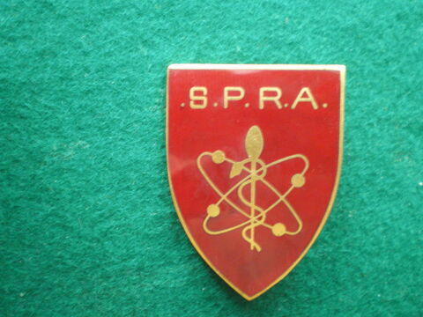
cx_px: 212
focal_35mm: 38
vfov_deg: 37.7
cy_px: 158
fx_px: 464
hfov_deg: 49.0
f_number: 3.1
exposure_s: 1/6
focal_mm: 6.3
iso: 400
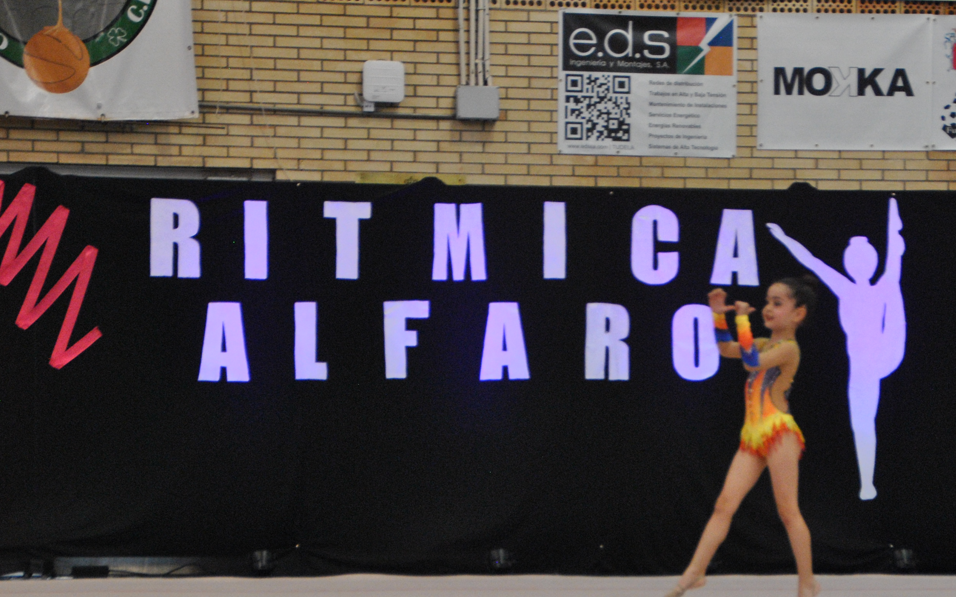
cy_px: 412
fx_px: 3856
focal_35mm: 148
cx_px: 670
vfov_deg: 8.9
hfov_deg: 14.1
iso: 800
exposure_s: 1/250
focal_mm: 62
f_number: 5
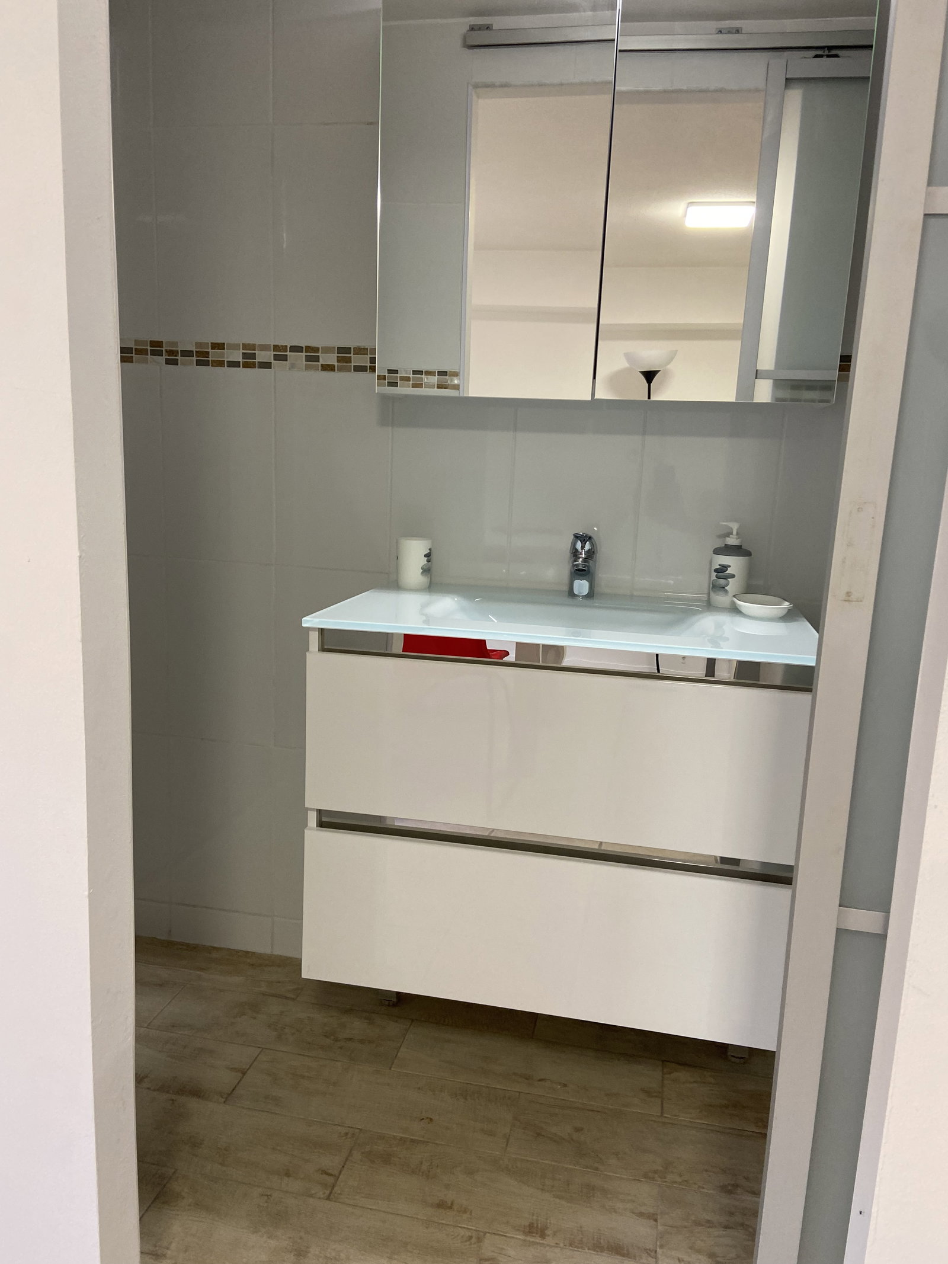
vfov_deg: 67.3
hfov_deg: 53.1
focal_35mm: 26
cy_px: 632
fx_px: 949
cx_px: 474
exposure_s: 1/100
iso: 125
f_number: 1.8
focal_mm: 4.25
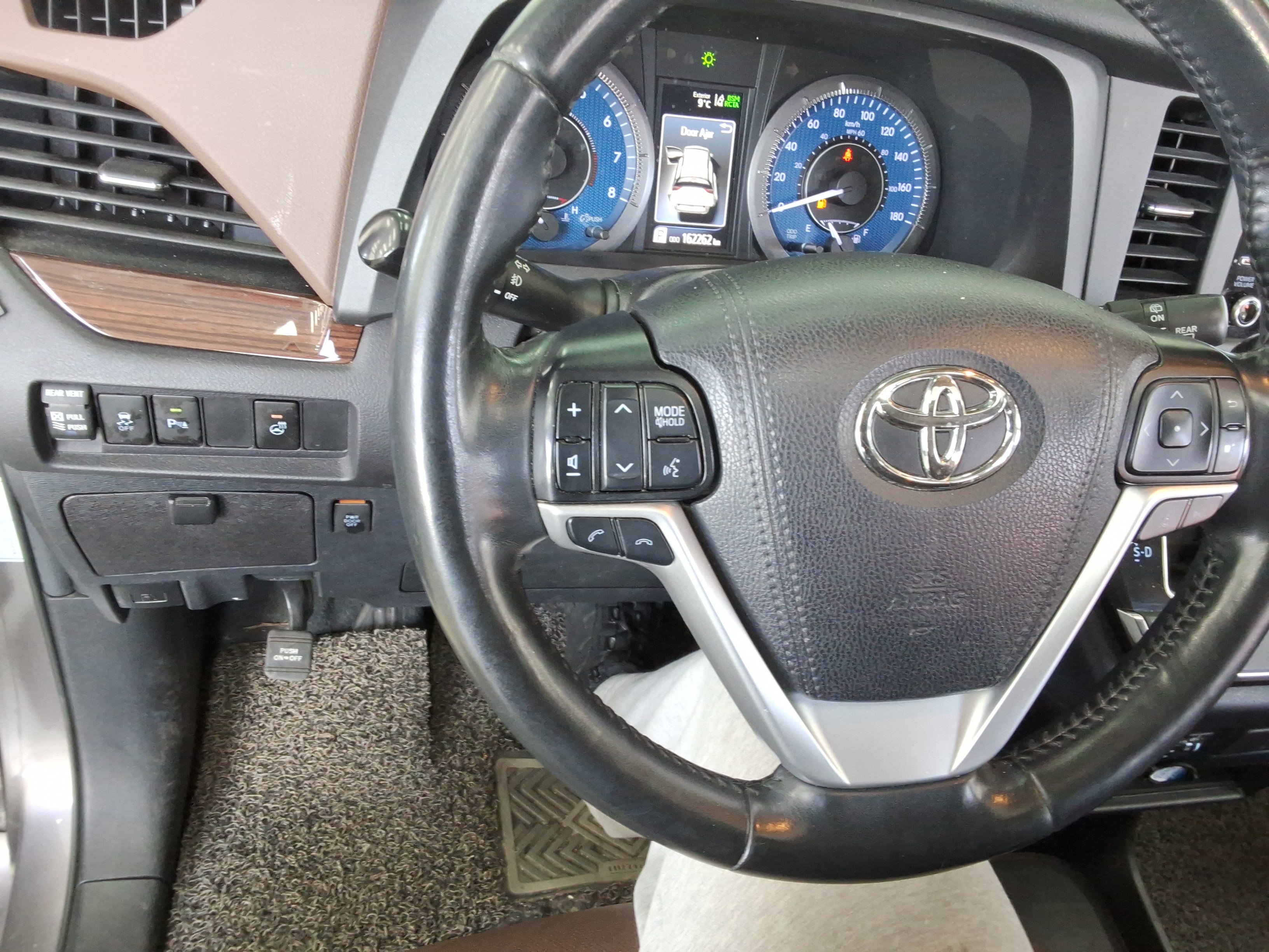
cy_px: 476
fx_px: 1026
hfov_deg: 63.4
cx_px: 634
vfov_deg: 49.7
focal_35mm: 28
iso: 110
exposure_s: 1/40
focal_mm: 2.91
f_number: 1.9
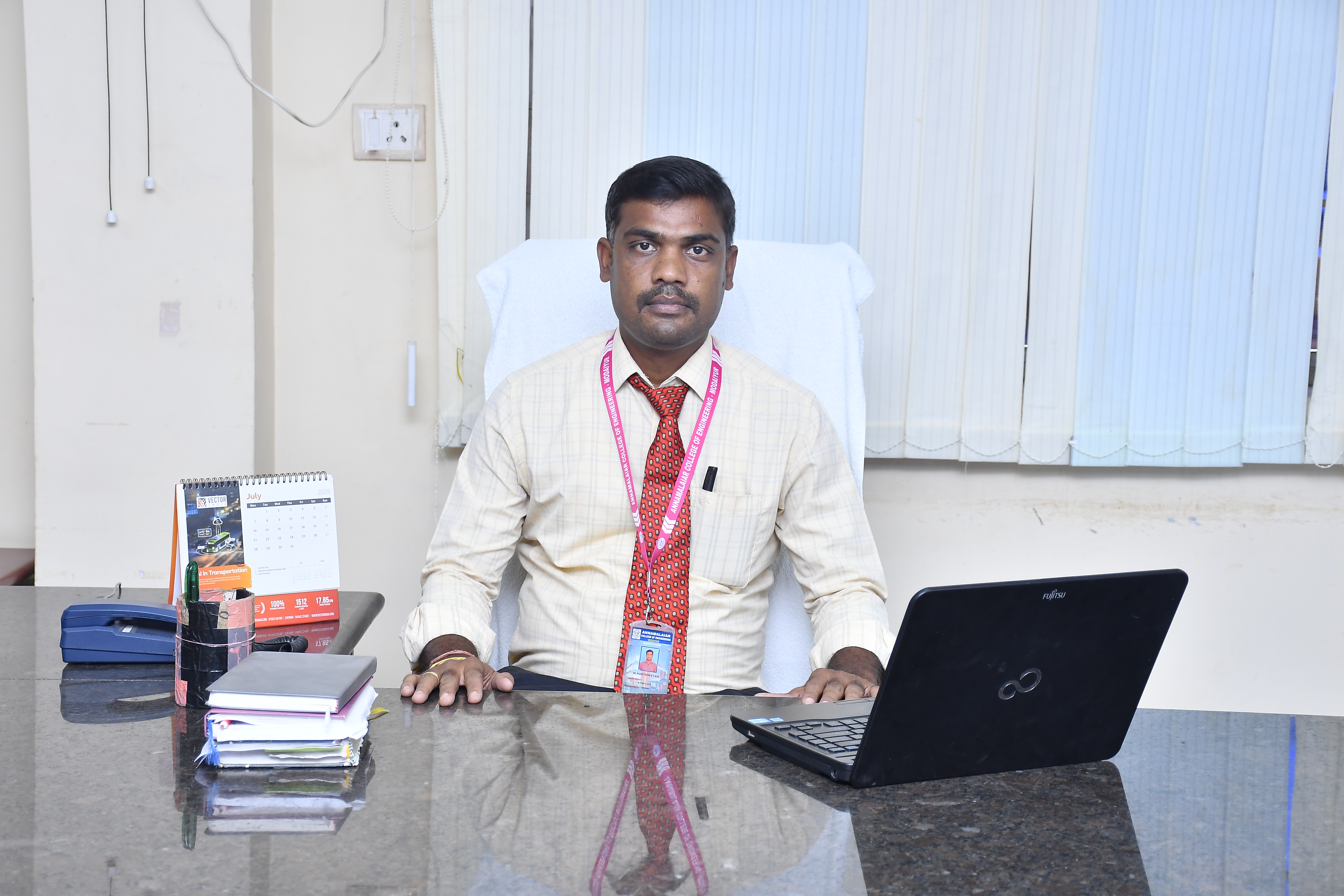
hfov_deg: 33.4
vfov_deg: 22.6
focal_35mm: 60
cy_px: 448
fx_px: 2240
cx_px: 672
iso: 500
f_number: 4.5
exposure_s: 1/125
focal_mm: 40
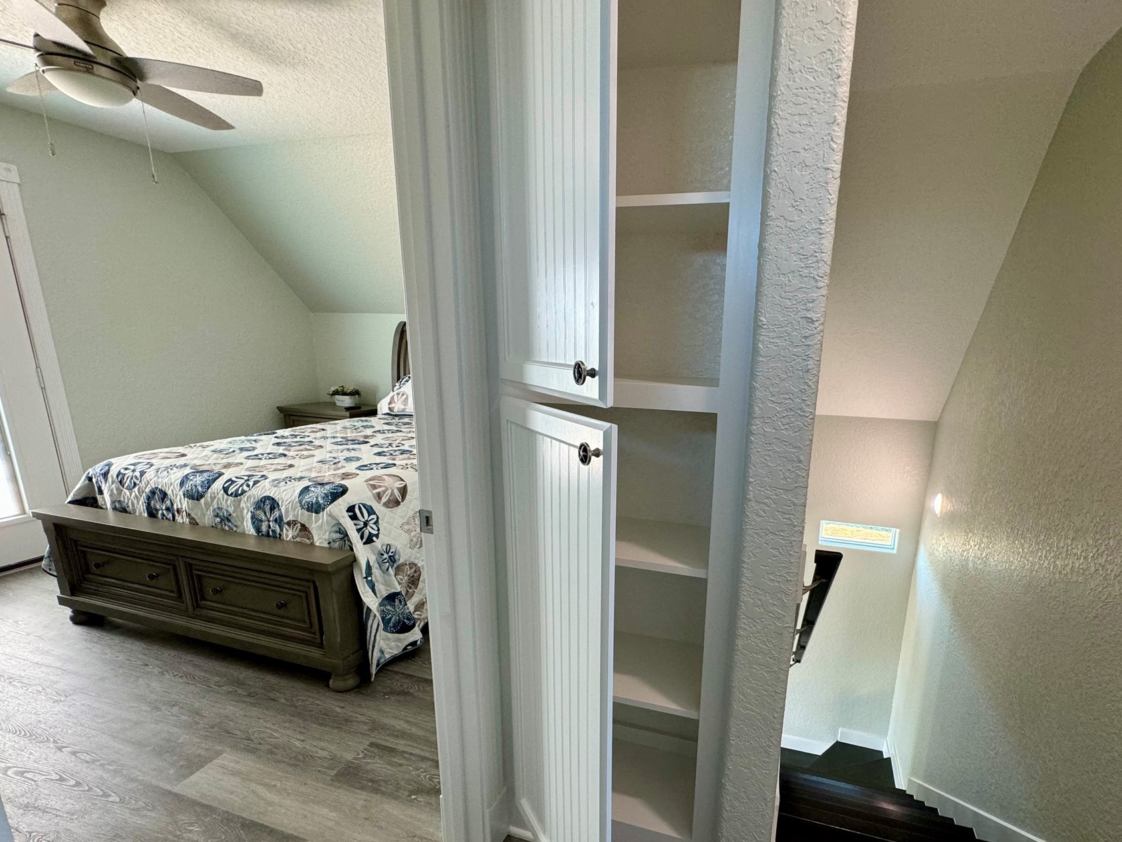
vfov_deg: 74.3
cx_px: 651
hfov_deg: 90.3
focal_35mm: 17
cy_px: 479
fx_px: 551
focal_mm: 2.22
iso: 160
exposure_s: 1/120
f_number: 2.2
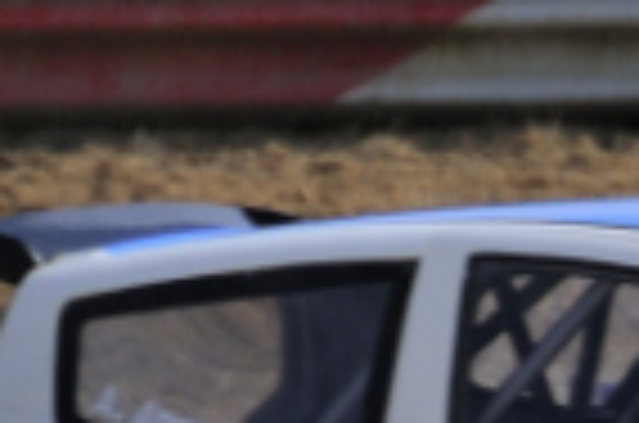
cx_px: 1120
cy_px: 716
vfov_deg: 0.4
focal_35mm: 3169
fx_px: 56124
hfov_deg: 0.7
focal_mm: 300
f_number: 5.6
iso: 200
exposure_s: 1/1000
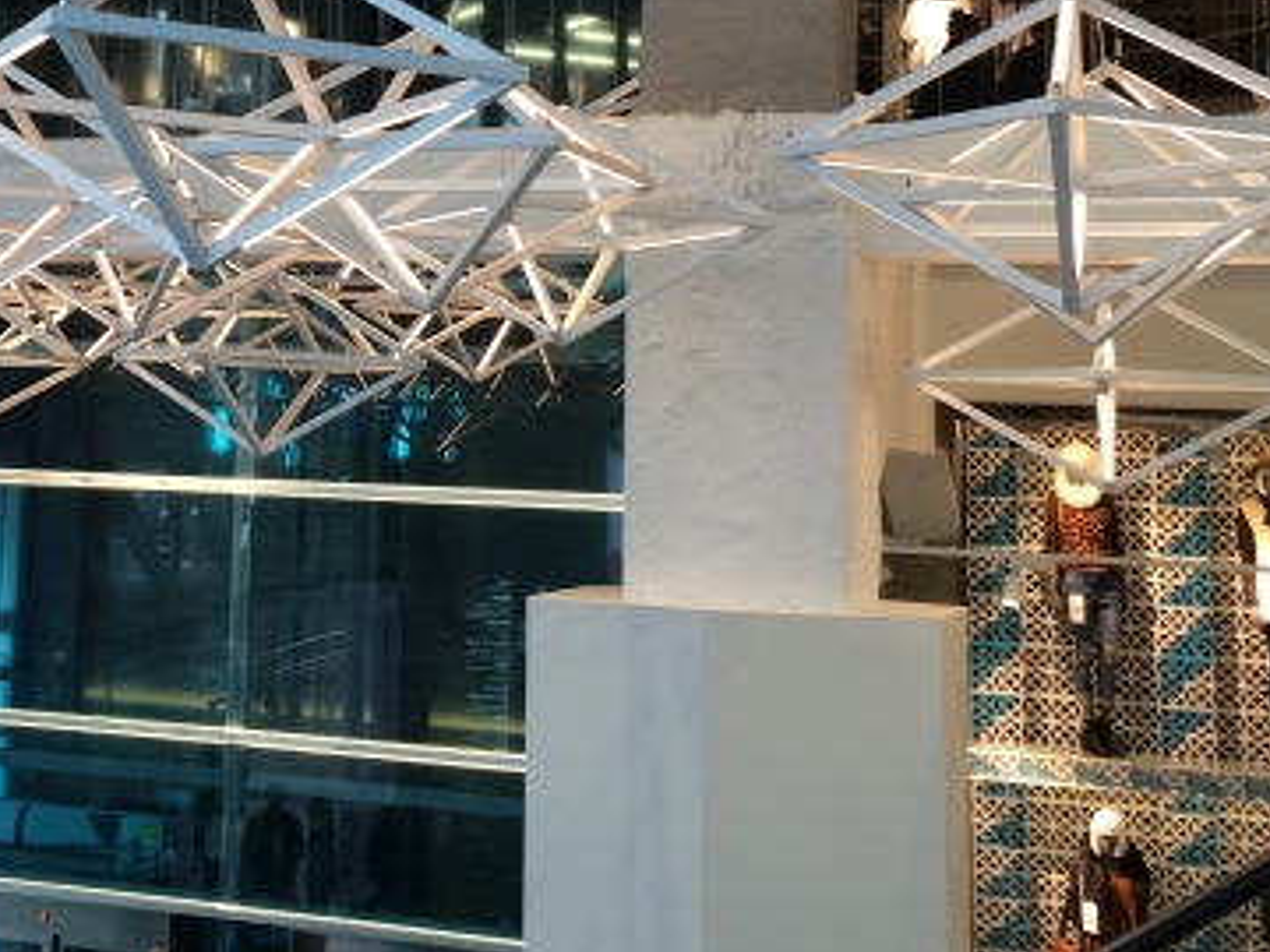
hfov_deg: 32.4
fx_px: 2128
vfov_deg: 24.7
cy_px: 141
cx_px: 268
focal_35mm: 58
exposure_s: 1/100
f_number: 2.2
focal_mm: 4.15
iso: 64
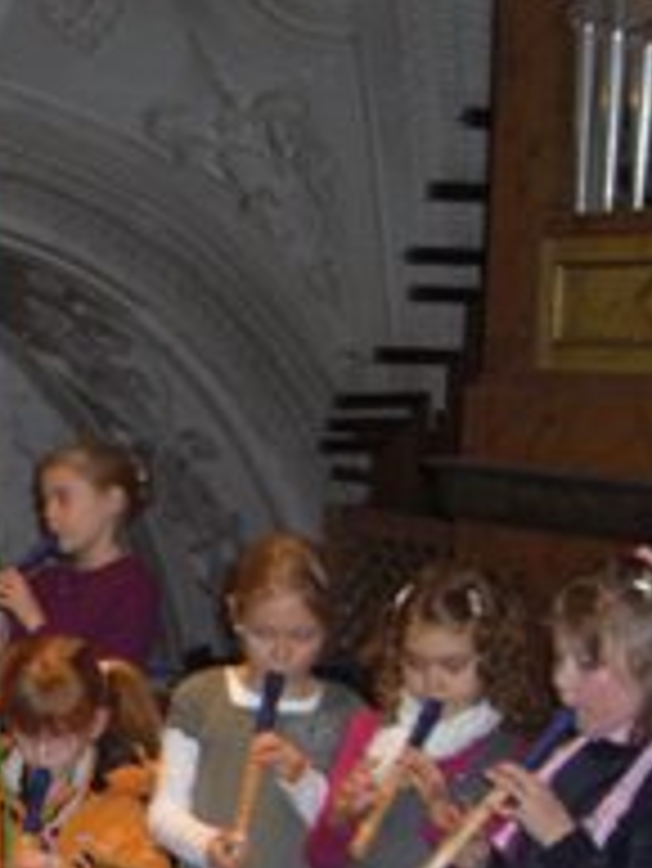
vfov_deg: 22.1
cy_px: 589
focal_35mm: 88
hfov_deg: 15.7
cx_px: -265
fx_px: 2208
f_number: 2.7
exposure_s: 1/60
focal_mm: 6.2
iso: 200
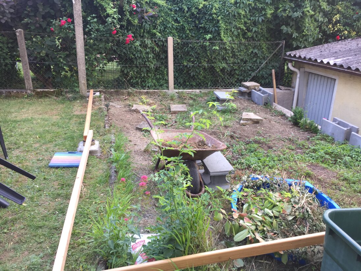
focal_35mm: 29
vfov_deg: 48.2
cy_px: 136
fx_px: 302
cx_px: 180
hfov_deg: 61.7
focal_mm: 4.15
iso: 32
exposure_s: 1/50
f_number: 2.2
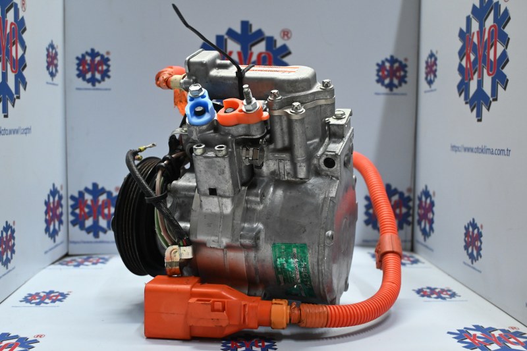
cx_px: 264
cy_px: 176
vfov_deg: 35.5
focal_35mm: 38
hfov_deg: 51.3
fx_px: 549
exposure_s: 1/125
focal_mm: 25
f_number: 4.2
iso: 1400
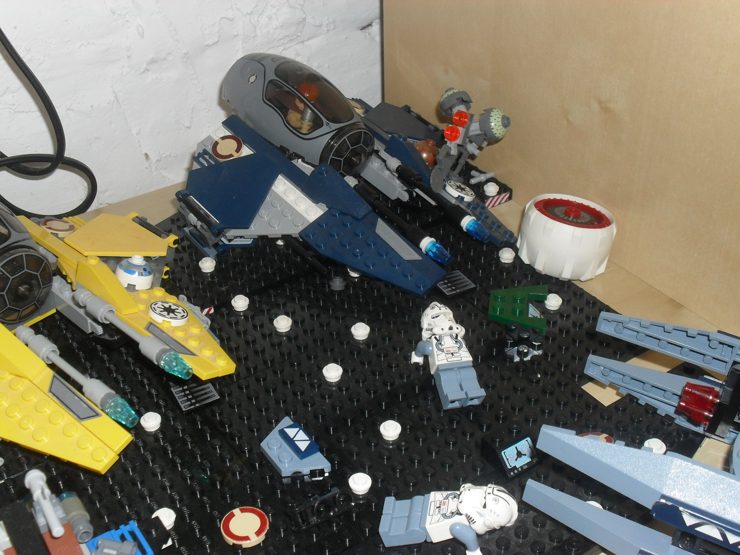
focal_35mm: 42
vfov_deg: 34.3
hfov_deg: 44.8
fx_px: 898
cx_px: 370
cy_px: 278
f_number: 3.6
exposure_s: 1/45
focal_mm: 7.5
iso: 200
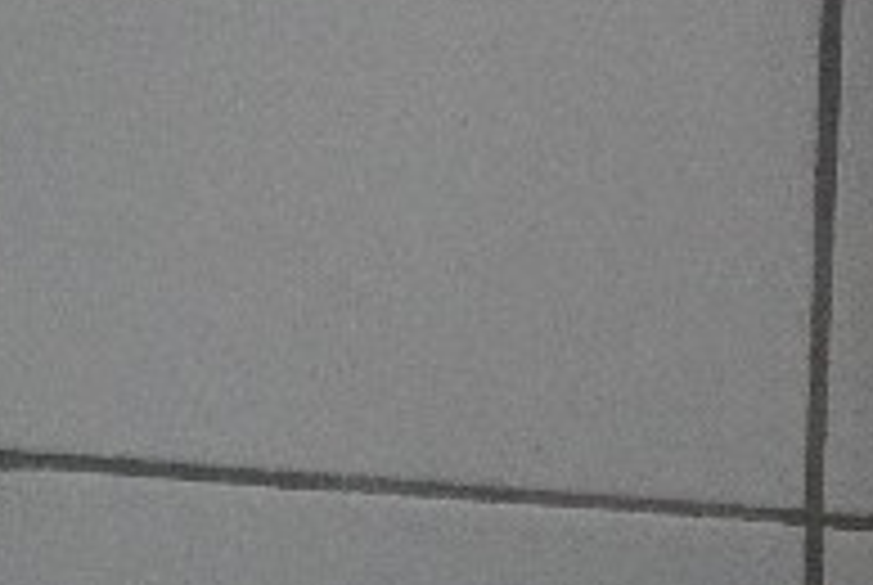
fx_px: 6120
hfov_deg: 7.9
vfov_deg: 5.3
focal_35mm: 252
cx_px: 1624
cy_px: 1228
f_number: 5
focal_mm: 34
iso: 6400
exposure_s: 1/60
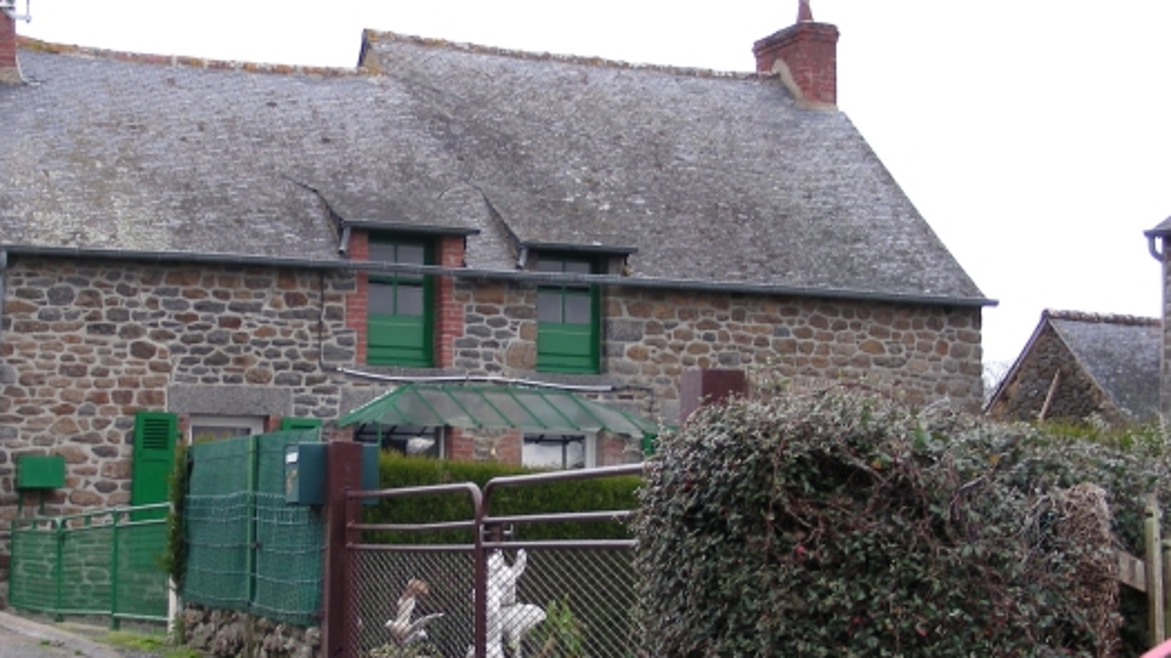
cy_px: 435
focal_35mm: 68
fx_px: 2111
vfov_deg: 17.7
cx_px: 430
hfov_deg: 30.9
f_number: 3.5
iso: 50
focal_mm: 8
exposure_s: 1/47.3
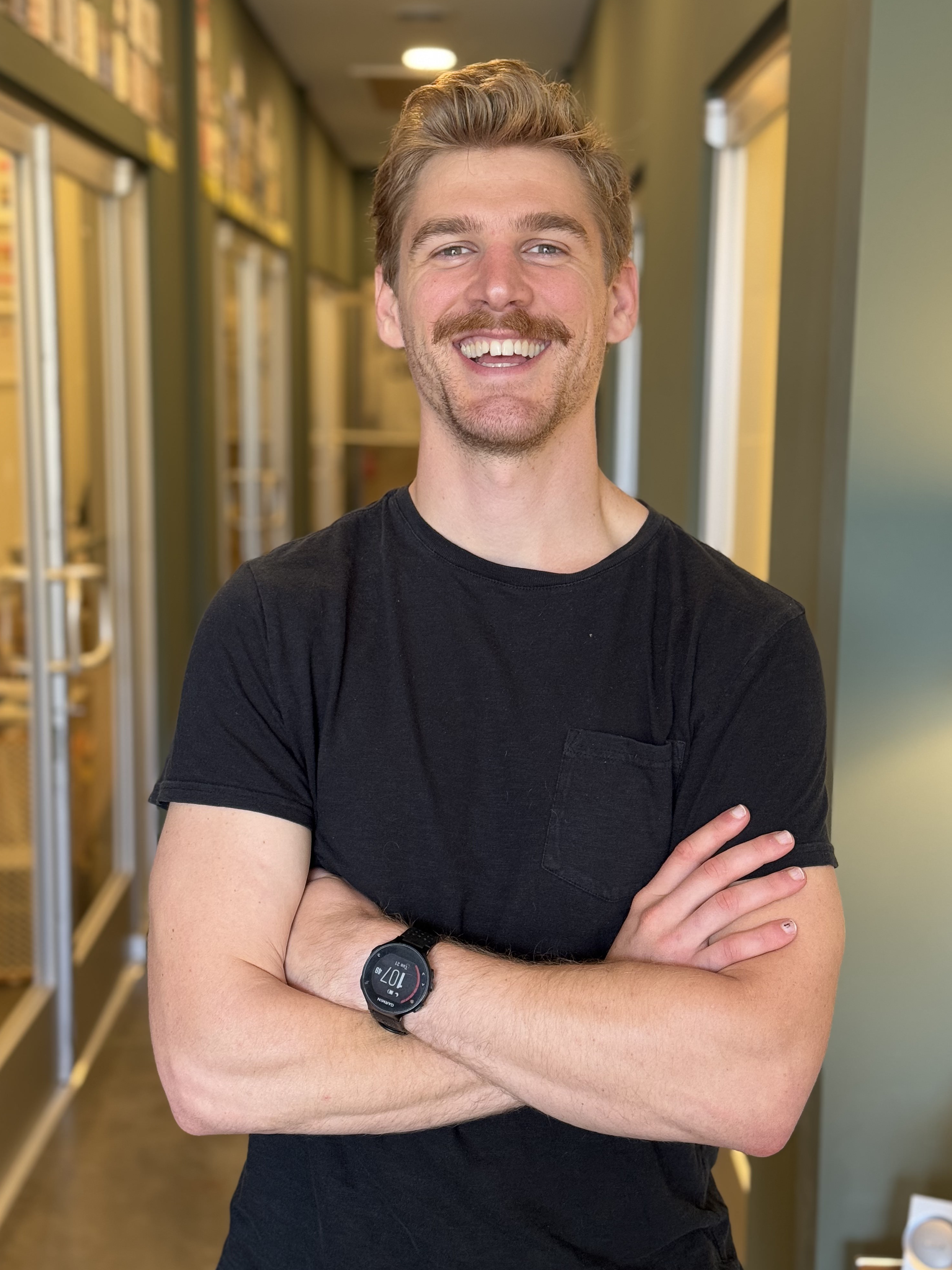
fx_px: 1797
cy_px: 644
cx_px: 482
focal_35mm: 49
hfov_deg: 29.7
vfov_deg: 38.9
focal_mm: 6.76
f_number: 1.78
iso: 200
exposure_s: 1/60
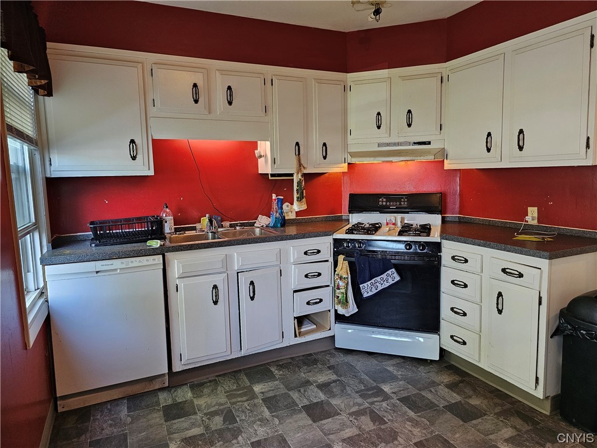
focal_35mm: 23
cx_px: 298
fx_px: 397
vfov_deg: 58.9
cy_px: 224
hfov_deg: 73.9
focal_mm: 6.3
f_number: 1.7
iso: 400
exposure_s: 1/120
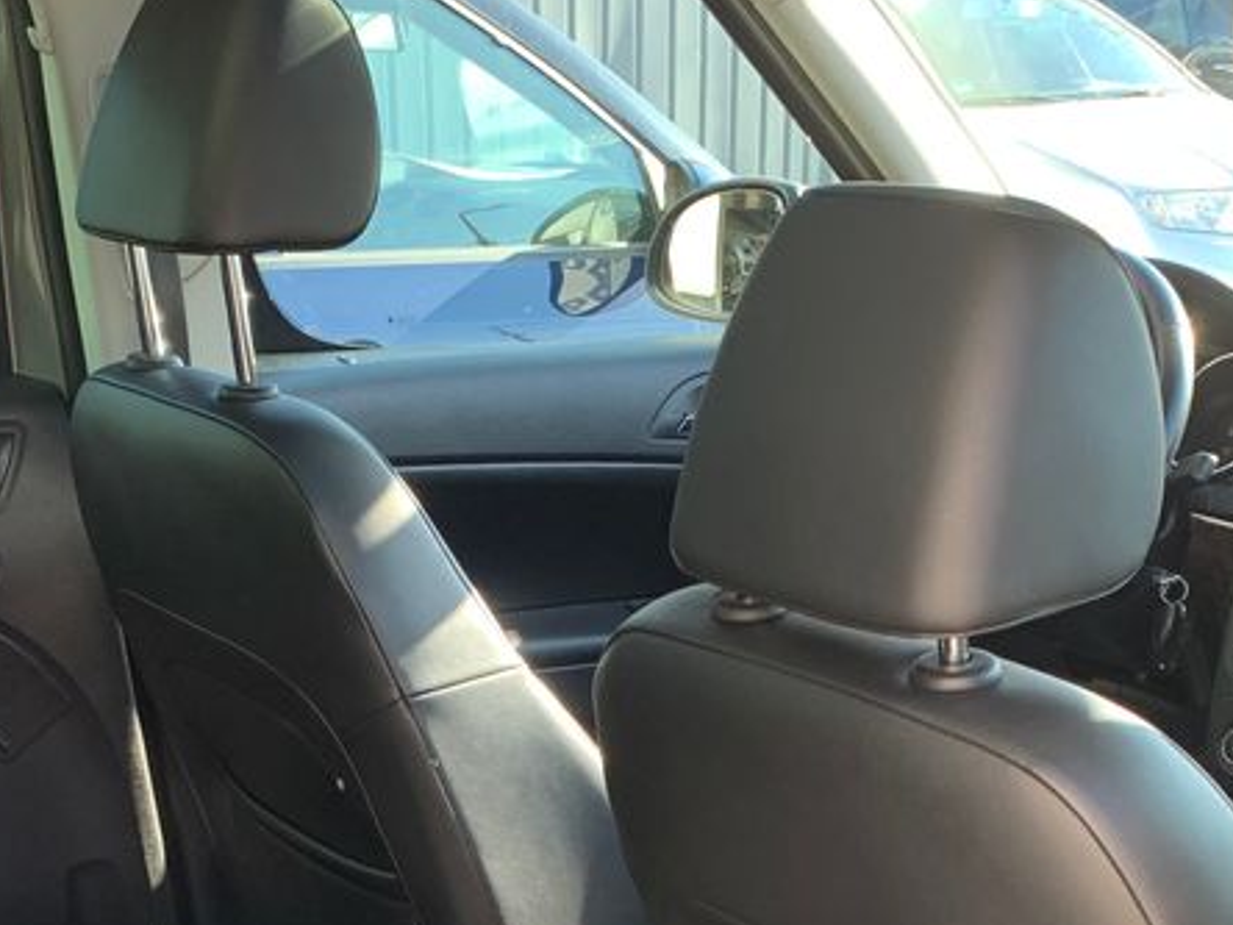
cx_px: 500
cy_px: 1056
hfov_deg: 32.1
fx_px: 2137
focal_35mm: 60
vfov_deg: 22.8
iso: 64
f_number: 1.8
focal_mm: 4.25
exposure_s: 1/121
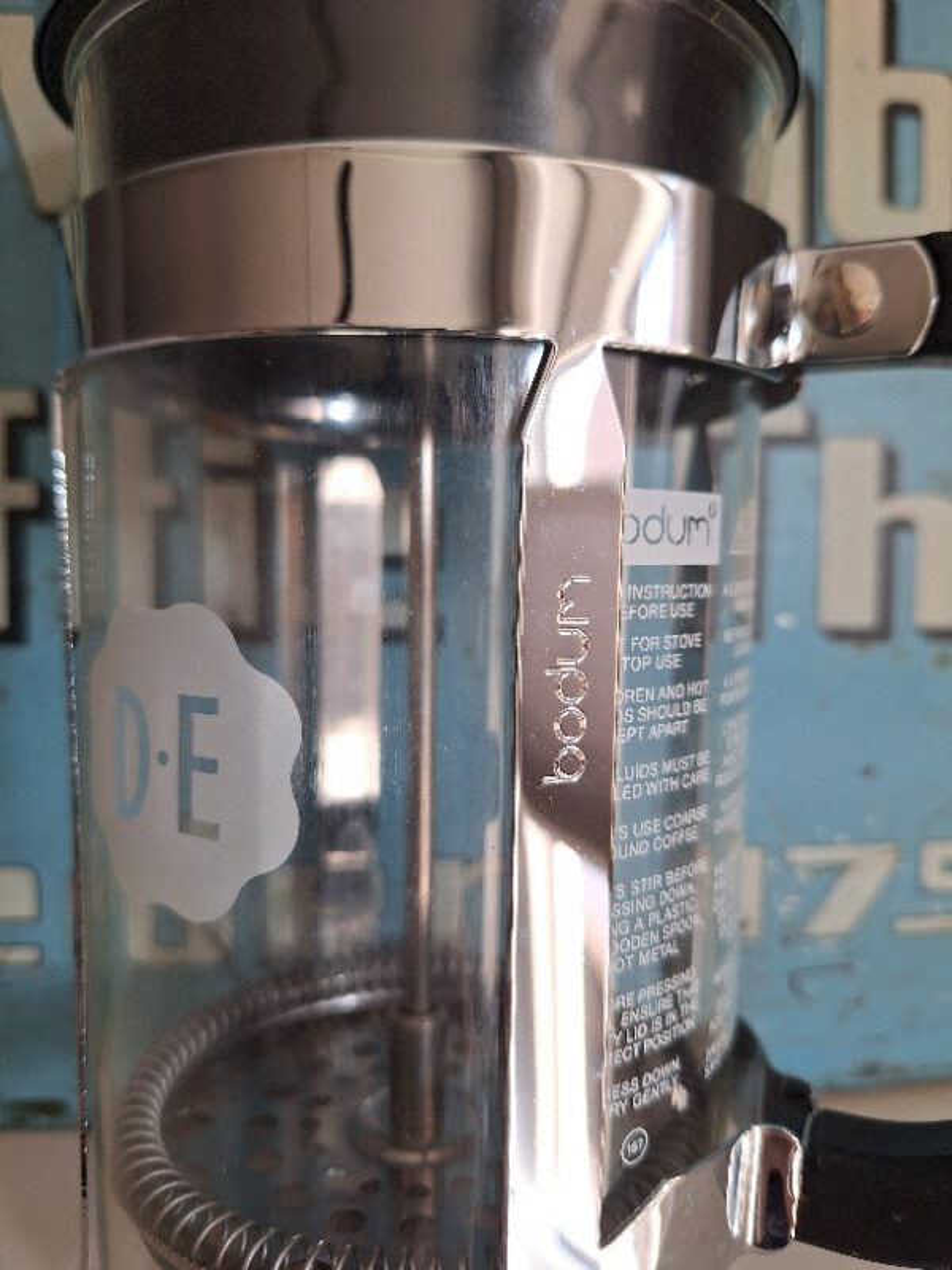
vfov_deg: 73.9
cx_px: 476
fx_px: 843
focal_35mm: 23
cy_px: 635
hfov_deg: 58.9
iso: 80
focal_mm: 5.54
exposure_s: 1/50
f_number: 1.8
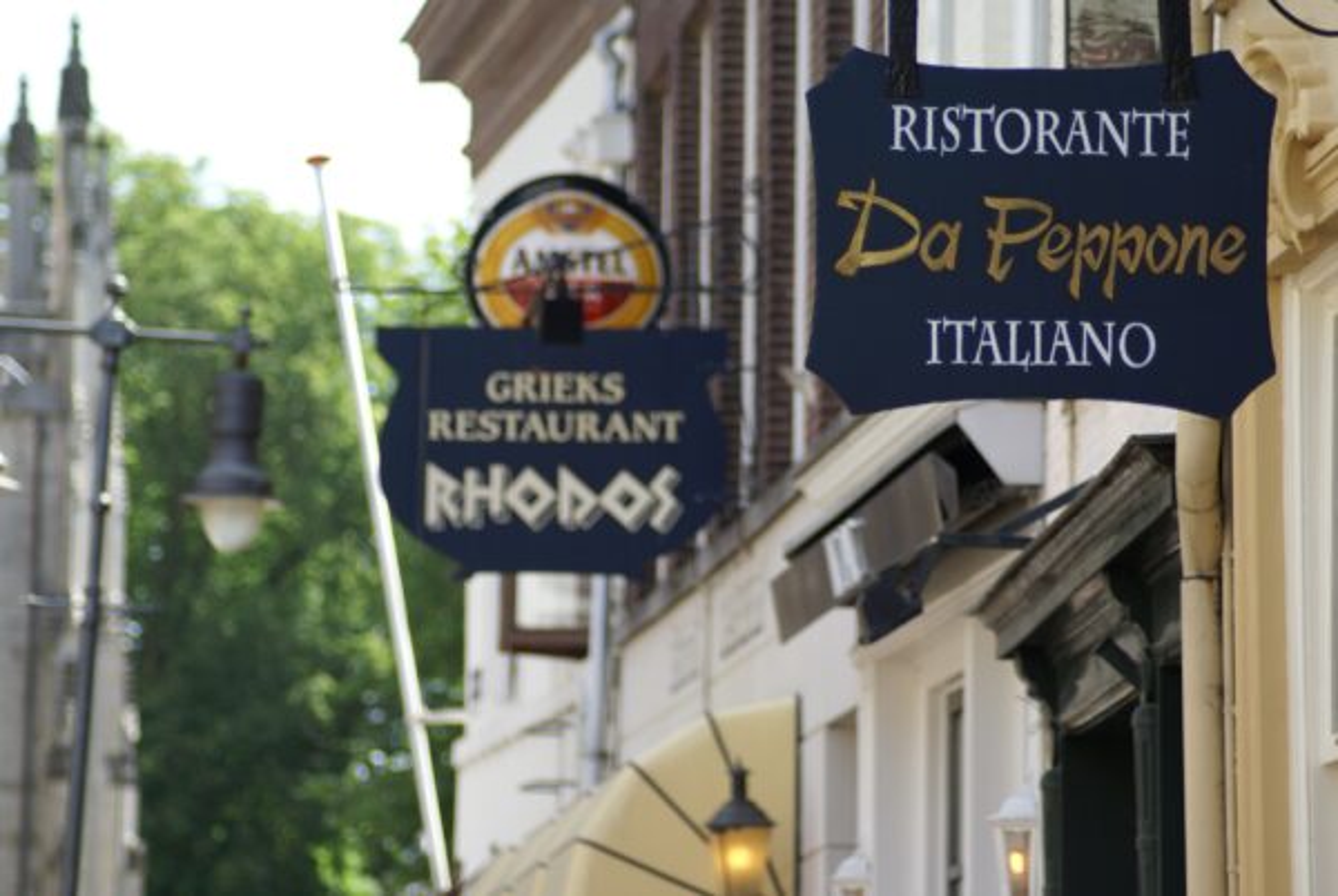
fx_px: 7537
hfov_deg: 10.1
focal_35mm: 202
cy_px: 448
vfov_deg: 6.8
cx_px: 669
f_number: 4
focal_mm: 135
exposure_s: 1/250
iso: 100
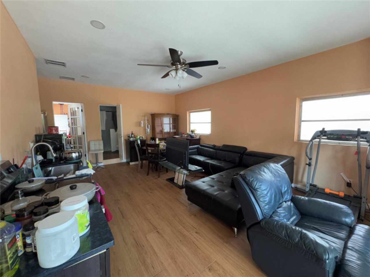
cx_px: 185
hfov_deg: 102.1
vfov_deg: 85.7
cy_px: 138
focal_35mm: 14
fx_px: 150
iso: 640
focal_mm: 2.22
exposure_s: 1/60
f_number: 2.2
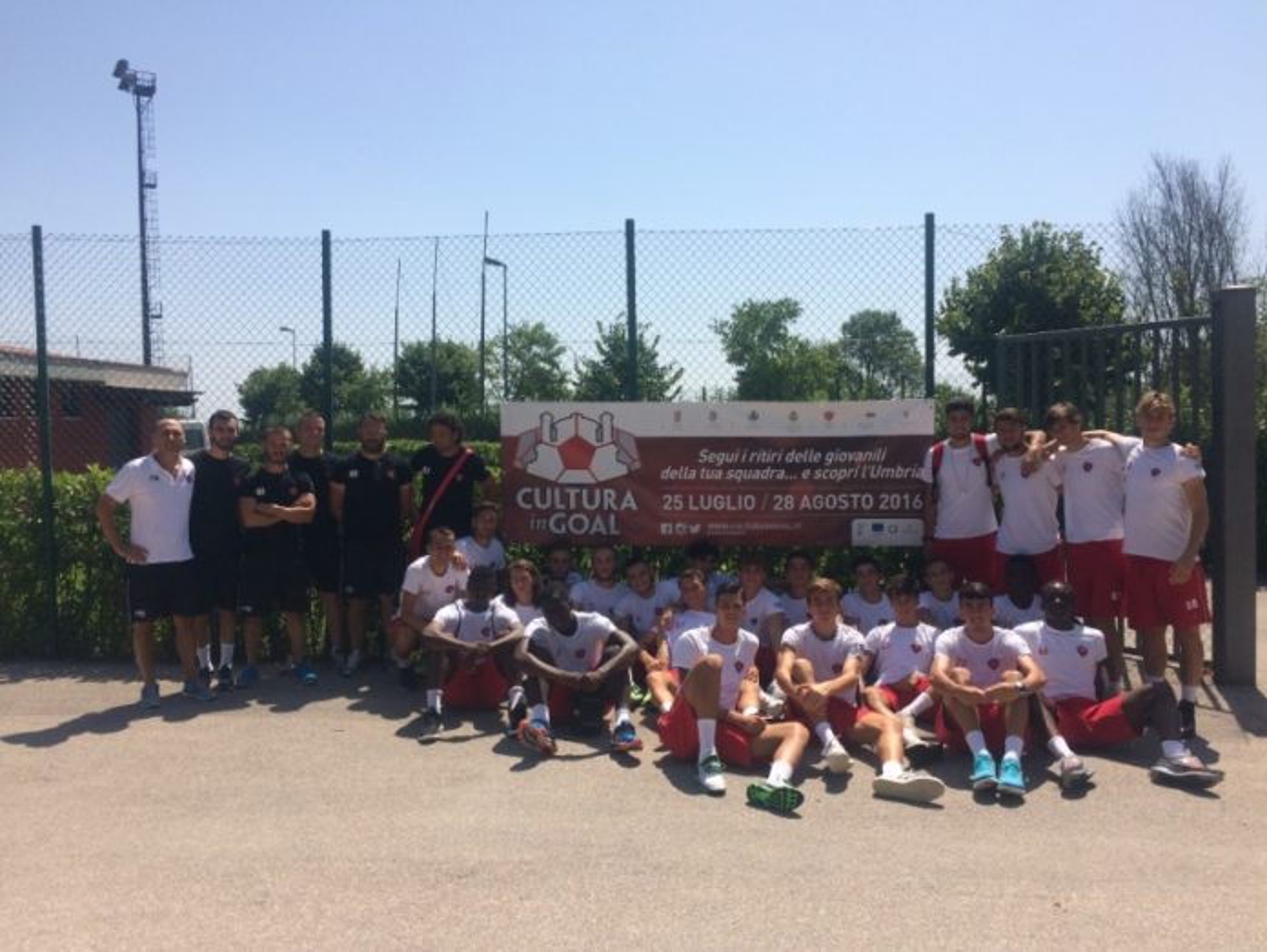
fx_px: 1062
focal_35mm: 29
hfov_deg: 61.6
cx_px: 634
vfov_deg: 48.3
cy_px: 476
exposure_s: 1/2740
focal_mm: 4.15
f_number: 2.2
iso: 32
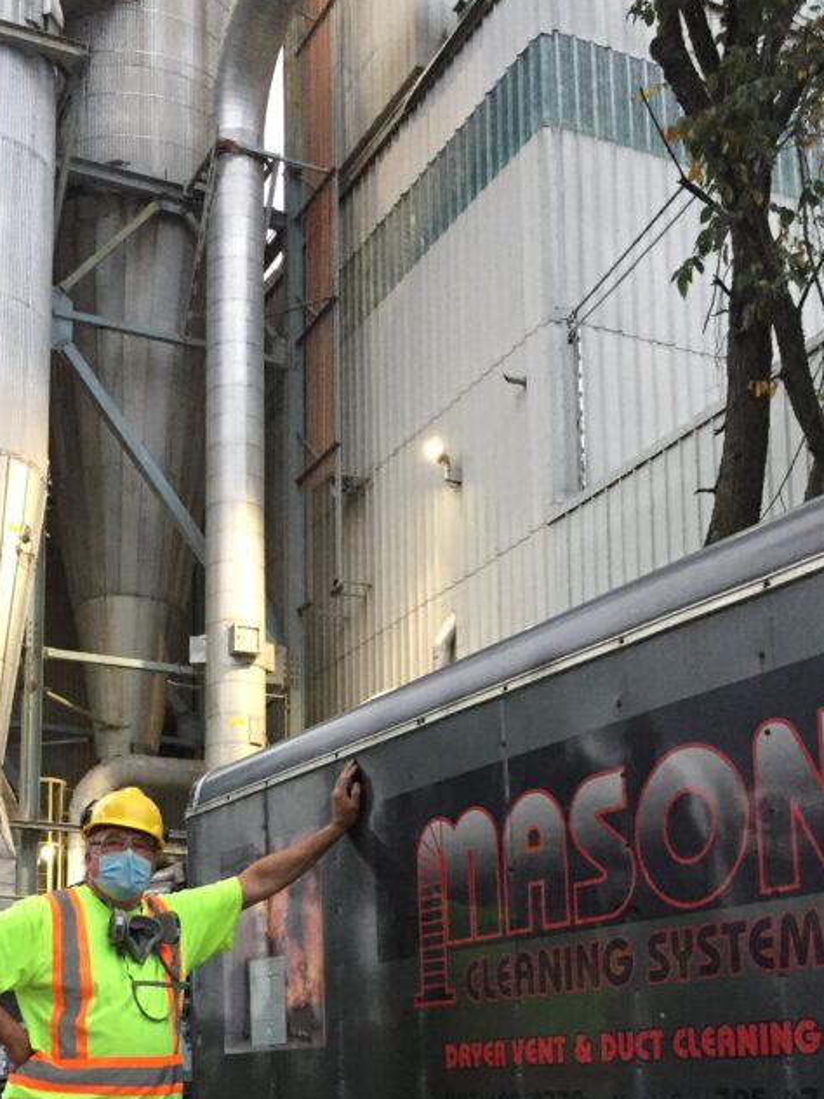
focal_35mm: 47
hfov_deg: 30.8
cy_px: 883
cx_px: 316
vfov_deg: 38.8
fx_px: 1492
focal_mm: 4.15
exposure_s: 1/30
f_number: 2.2
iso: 200
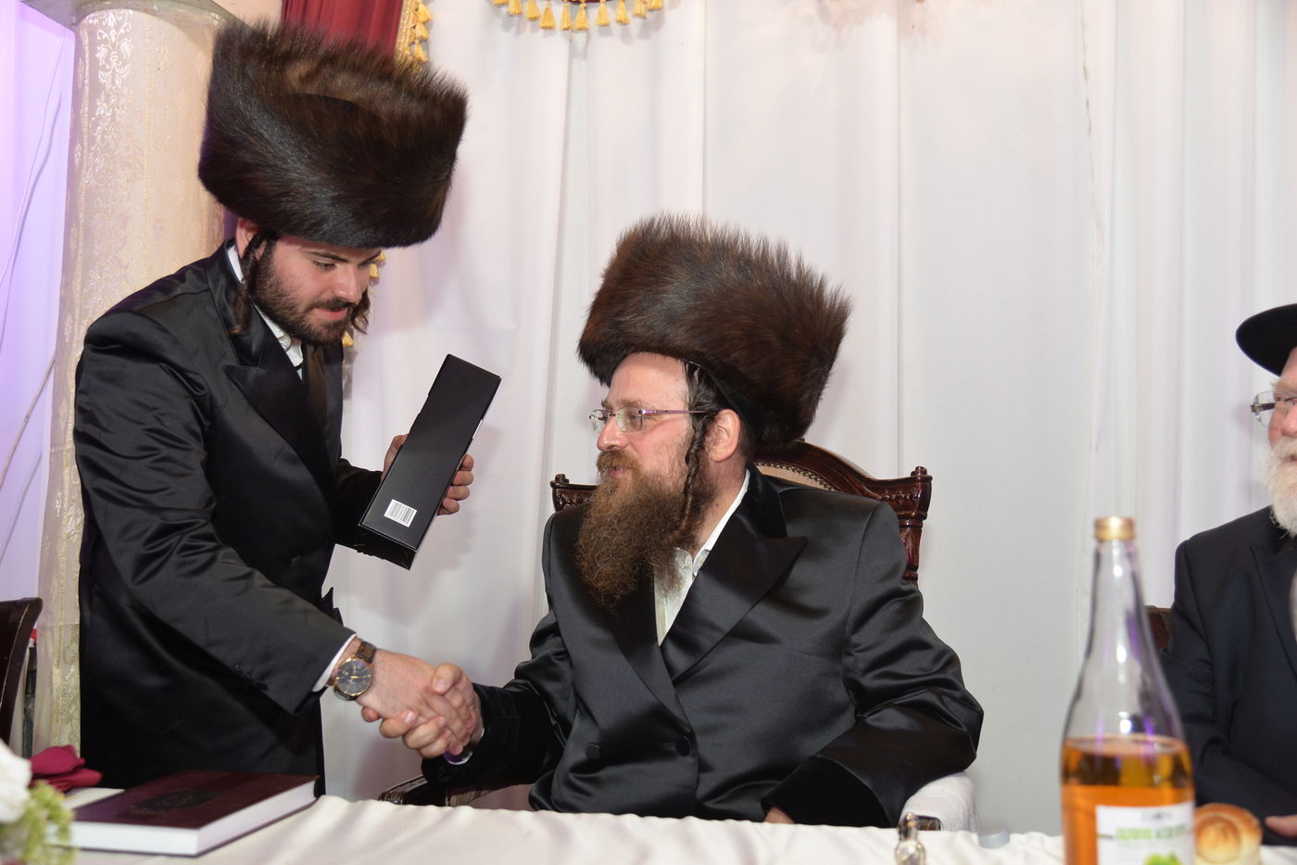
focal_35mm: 38
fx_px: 1369
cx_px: 648
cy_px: 432
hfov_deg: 50.7
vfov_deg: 35.0
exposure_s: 1/125
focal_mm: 38
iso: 1000
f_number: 4
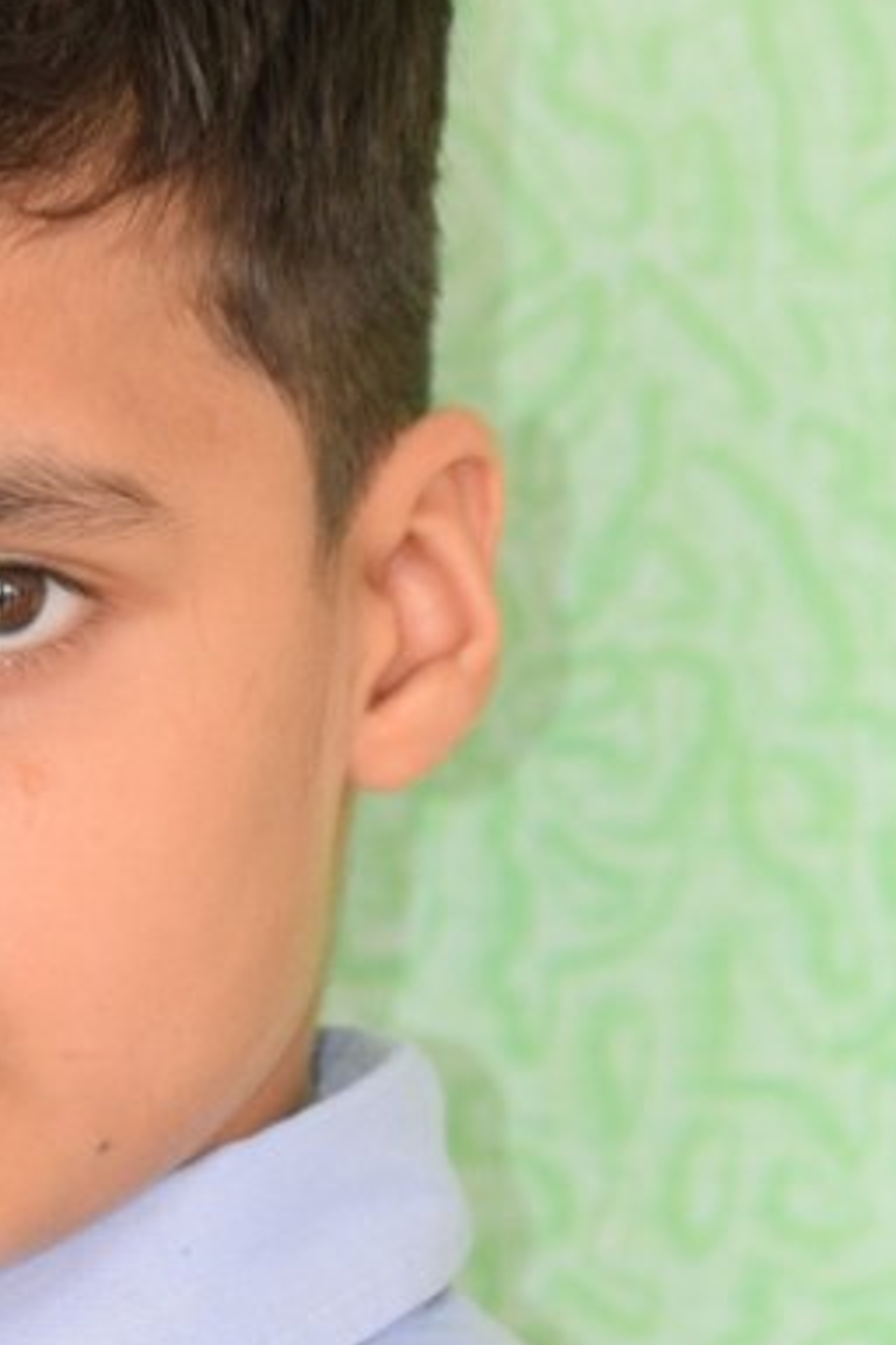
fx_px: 13999
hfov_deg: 3.7
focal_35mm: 375
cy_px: 1464
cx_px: -56
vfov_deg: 5.5
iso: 500
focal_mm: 80
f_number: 4.8
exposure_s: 1/80
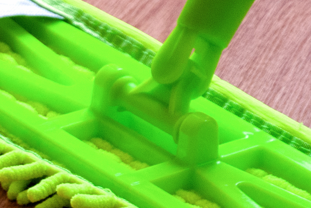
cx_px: -243
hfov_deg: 5.2
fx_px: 3356
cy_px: 283
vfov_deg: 3.5
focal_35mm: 388
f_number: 5.6
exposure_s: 1/20
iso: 320
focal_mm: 62
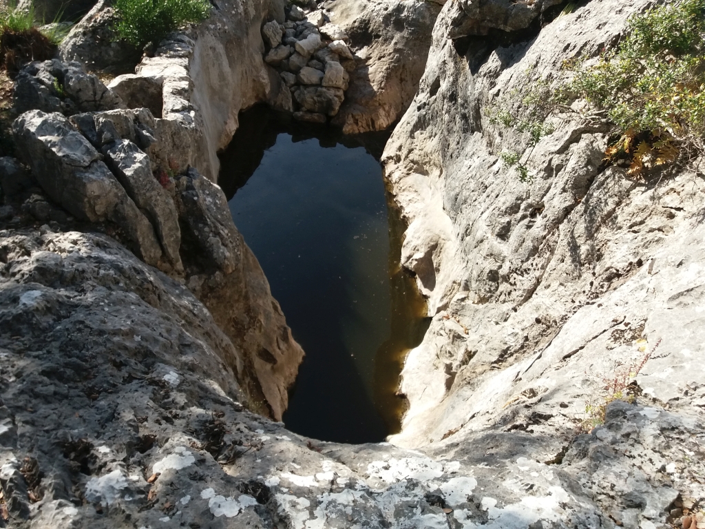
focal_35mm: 28
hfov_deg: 63.4
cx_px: 352
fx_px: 570
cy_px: 264
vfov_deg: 49.7
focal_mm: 3.7
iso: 64
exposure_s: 1/637
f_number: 1.9
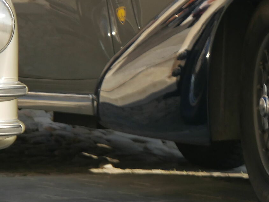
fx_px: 5978
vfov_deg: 1.9
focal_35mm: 769
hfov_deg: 2.6
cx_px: 383
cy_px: -24
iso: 400
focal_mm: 135
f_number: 5.6
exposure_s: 1/320
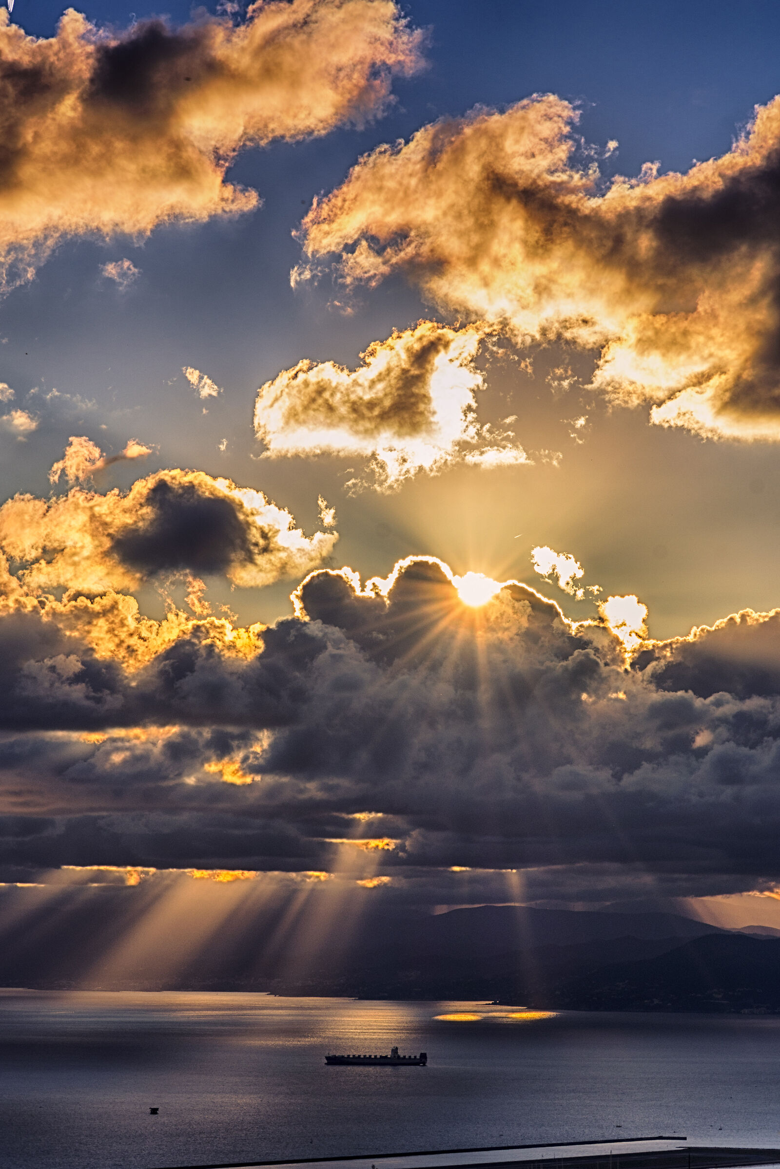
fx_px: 3900
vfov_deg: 17.1
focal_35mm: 120
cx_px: 390
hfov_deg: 11.4
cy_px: 584
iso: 100
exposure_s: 1/400
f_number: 10
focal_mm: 80
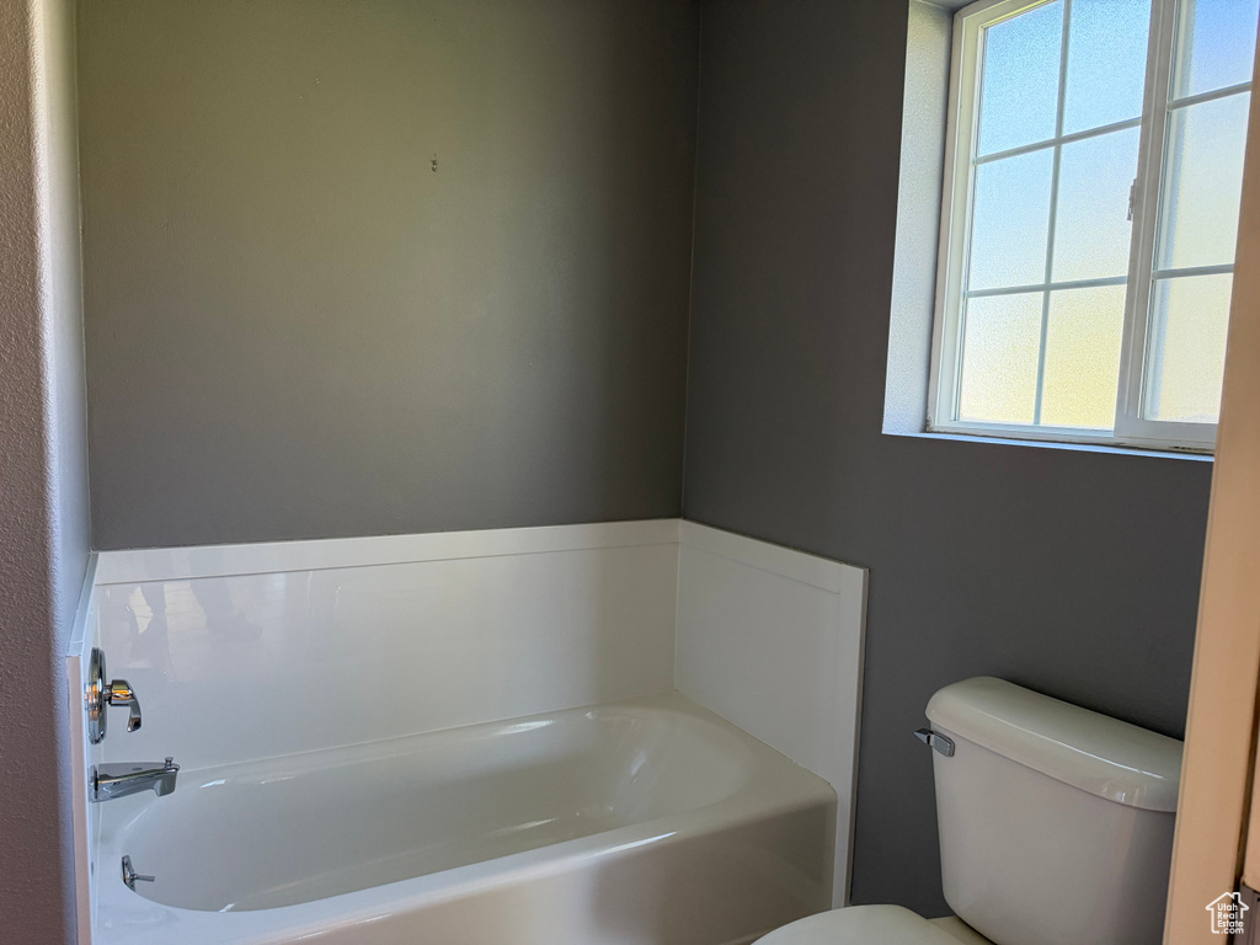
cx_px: 630
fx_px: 874
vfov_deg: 56.8
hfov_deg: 71.6
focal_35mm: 24
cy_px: 472
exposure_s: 1/120
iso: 250
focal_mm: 6.76
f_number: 1.78
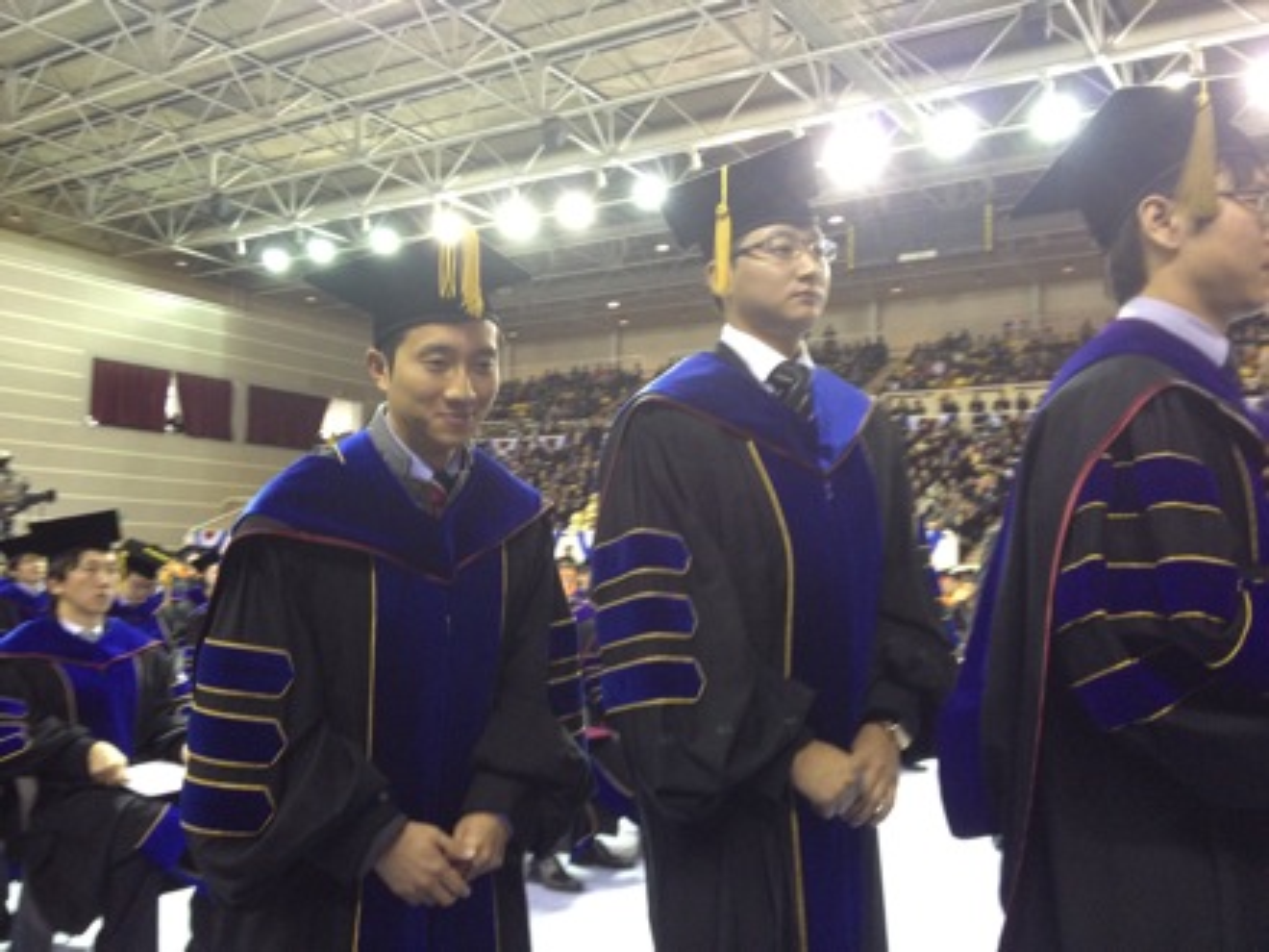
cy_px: 476
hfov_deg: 52.6
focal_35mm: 35
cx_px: 634
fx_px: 1283
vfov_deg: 40.7
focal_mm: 4.28
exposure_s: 1/20
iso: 160
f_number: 2.4
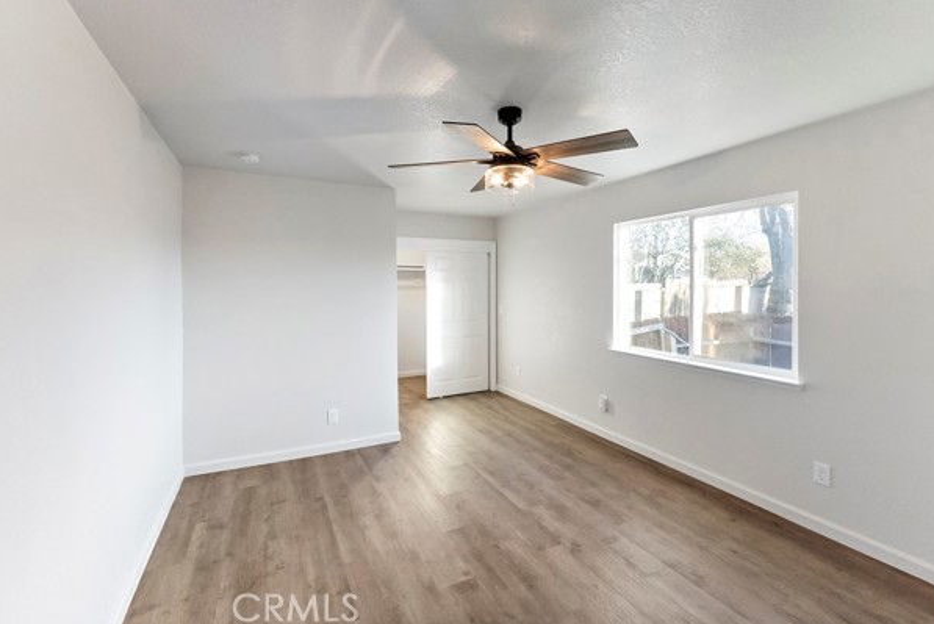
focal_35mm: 15
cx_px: 472
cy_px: 296
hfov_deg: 100.3
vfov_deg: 77.4
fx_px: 389
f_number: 4
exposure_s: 1/160
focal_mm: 14
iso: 800
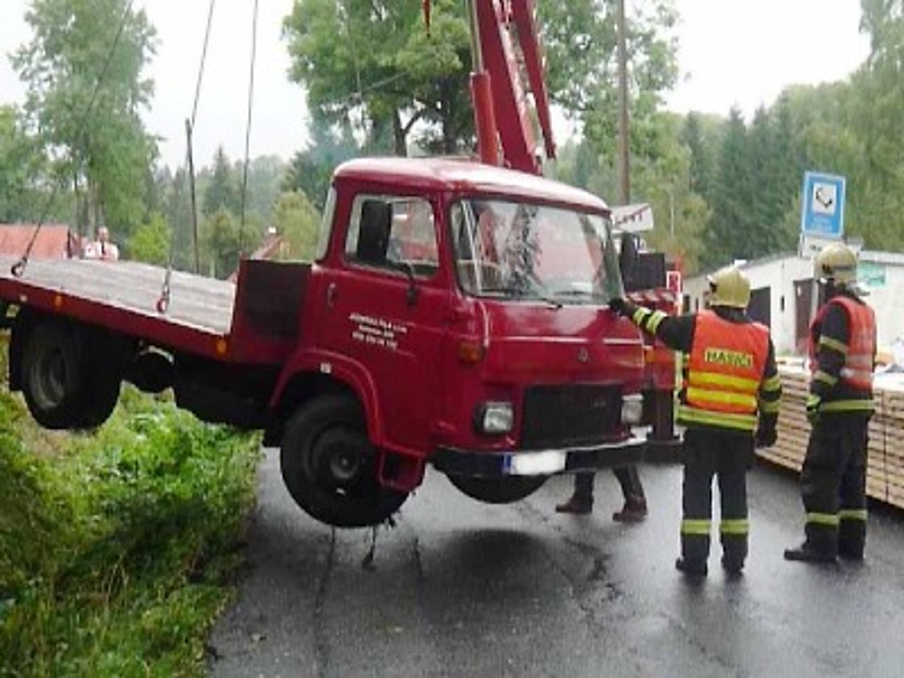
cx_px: 452
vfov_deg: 29.1
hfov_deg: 38.2
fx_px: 1306
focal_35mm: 50
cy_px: 339
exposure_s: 1/60
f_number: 8
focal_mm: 8.8
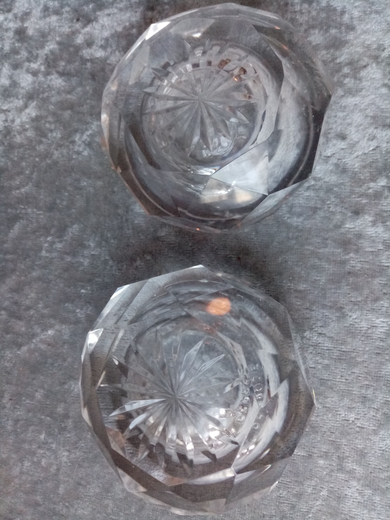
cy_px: 260
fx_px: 391
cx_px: 195
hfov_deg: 53.1
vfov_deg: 67.3
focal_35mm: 26
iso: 380
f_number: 1.8
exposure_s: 1/33.3
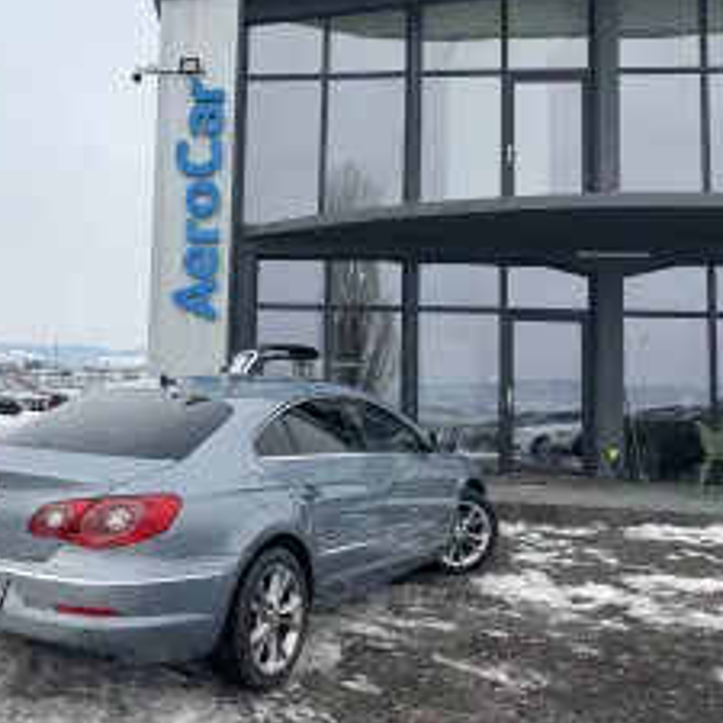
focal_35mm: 34
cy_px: 321
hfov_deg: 46.6
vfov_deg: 48.4
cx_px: 174
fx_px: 803
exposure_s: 1/1980
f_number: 1.78
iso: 80
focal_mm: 6.76
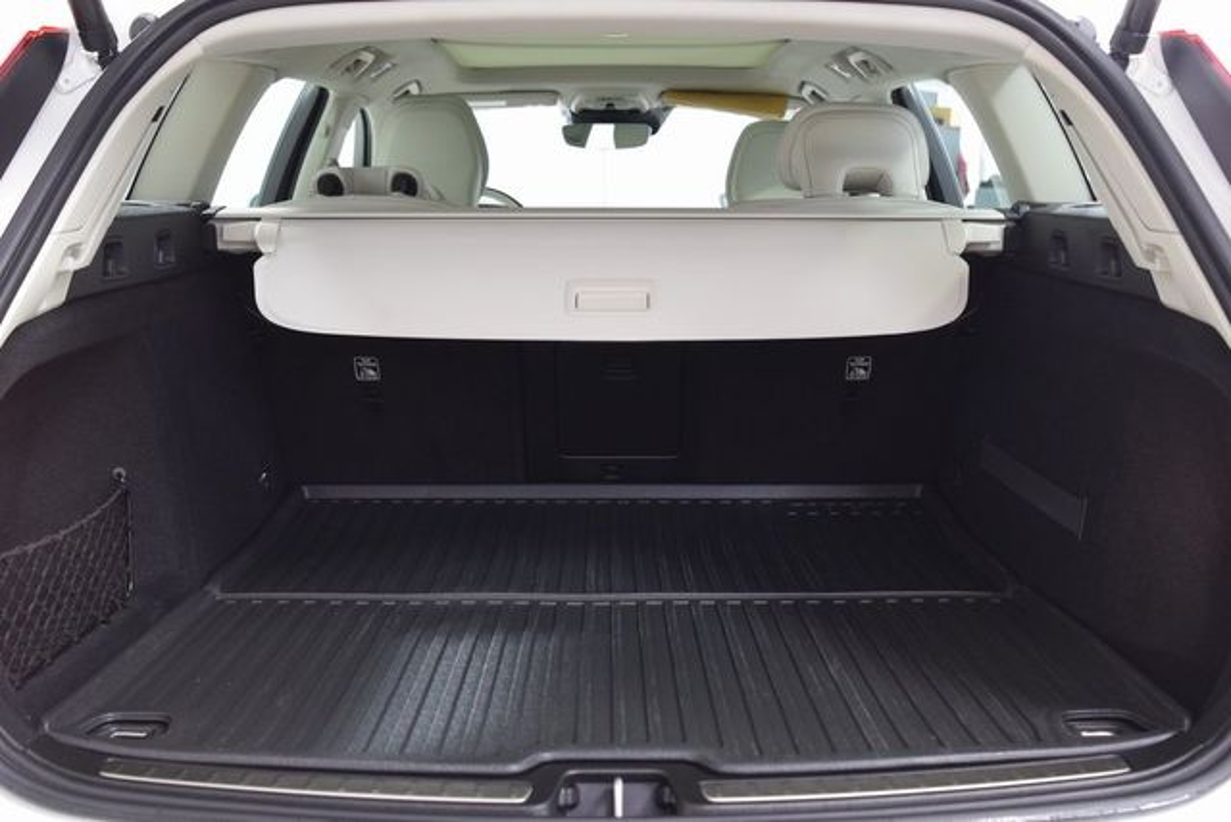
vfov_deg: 36.9
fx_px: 1231
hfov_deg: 53.1
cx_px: 616
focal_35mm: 36
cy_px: 411
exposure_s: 1/15
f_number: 4.5
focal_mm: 24
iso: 1600
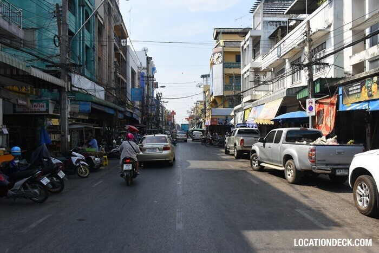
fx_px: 284
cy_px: 126
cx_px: 190
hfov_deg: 67.4
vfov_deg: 47.9
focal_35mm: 27
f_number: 8
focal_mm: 18
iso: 250
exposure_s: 1/500
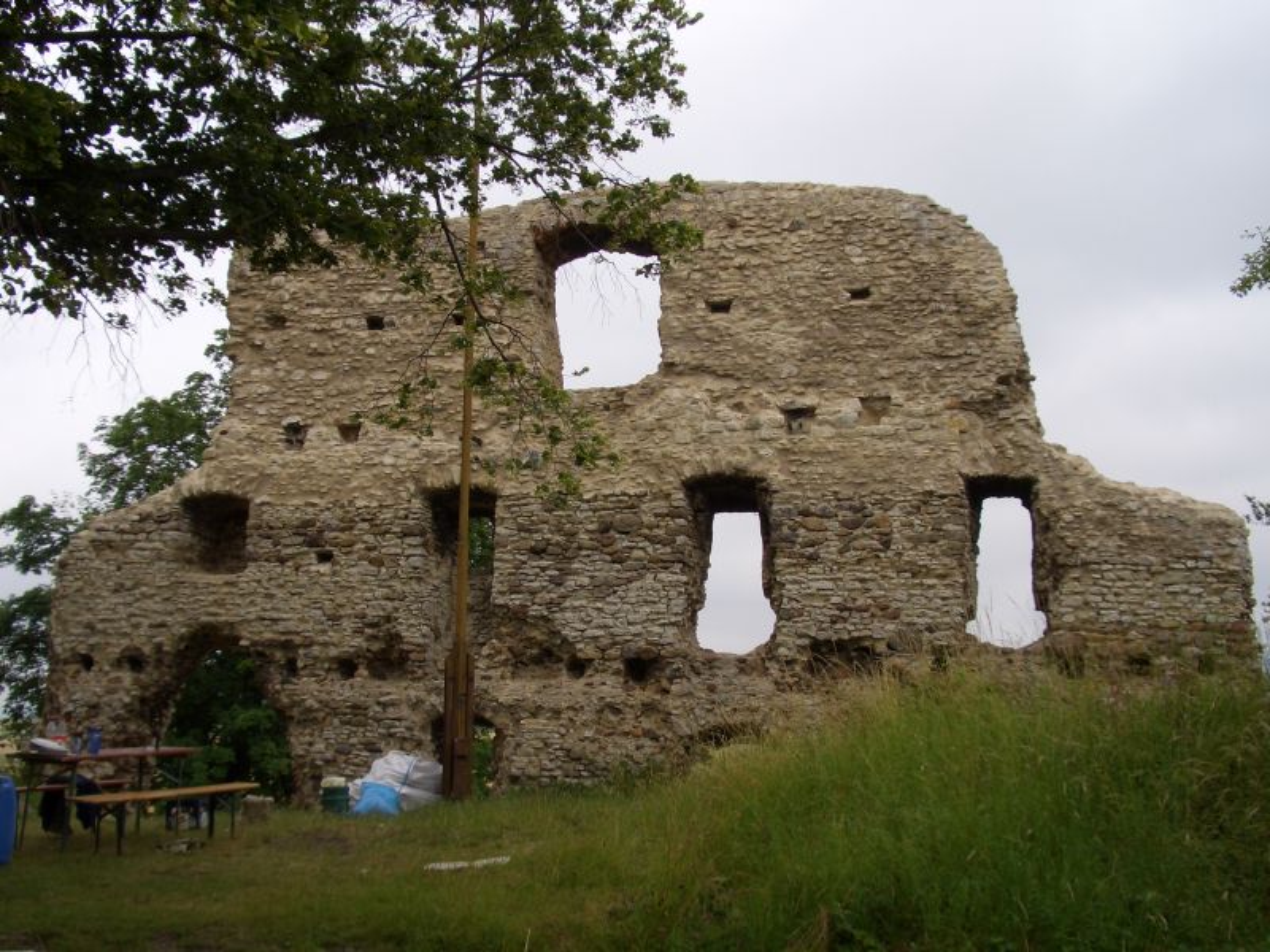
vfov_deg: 35.1
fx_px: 1504
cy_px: 476
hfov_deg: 45.8
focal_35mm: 41
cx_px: 635
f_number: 4.6
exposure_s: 1/160
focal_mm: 6.8
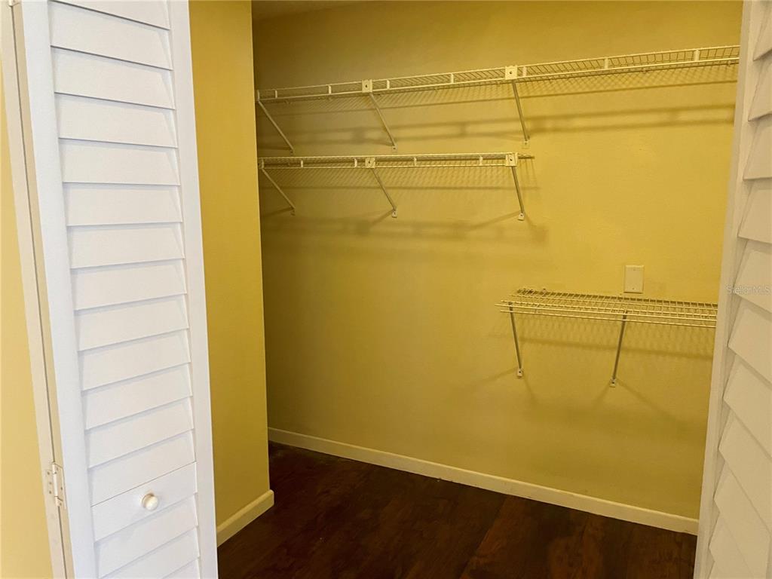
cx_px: 386
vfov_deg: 53.1
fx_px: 580
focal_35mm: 26
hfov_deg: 67.3
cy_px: 290
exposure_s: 1/40
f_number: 1.6
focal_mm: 4.2
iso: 400
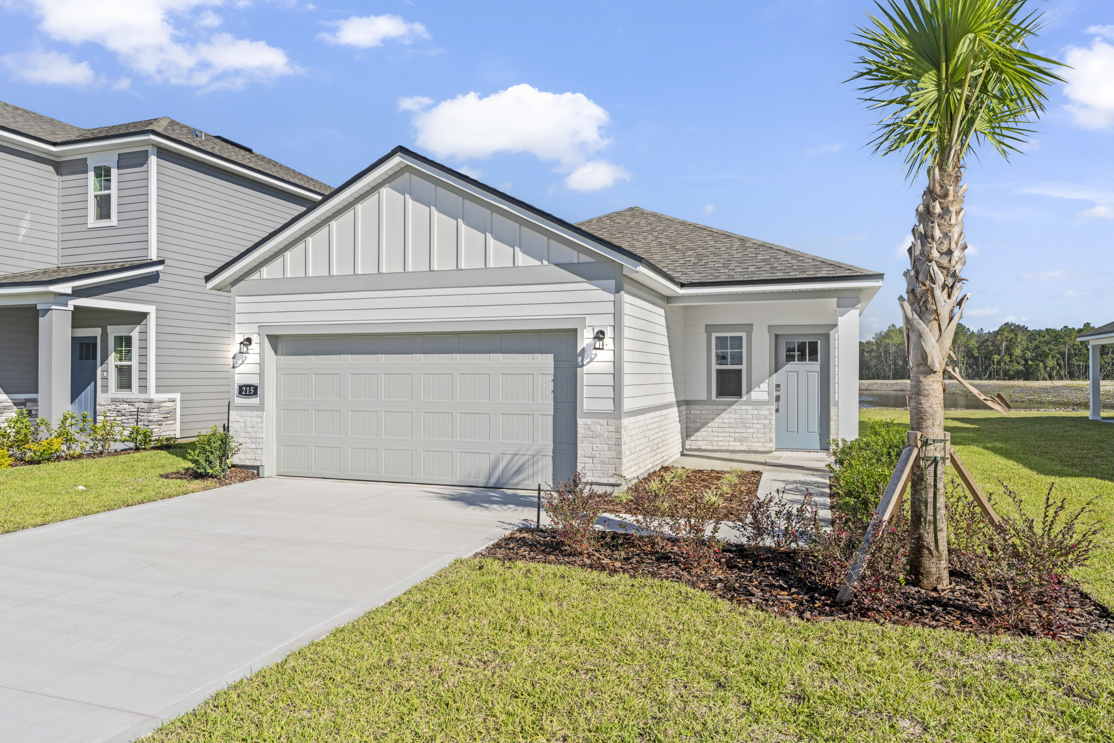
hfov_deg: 73.7
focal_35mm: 24
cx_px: 557
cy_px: 372
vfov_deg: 53.1
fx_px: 743
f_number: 9
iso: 320
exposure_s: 1/1250
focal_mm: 24
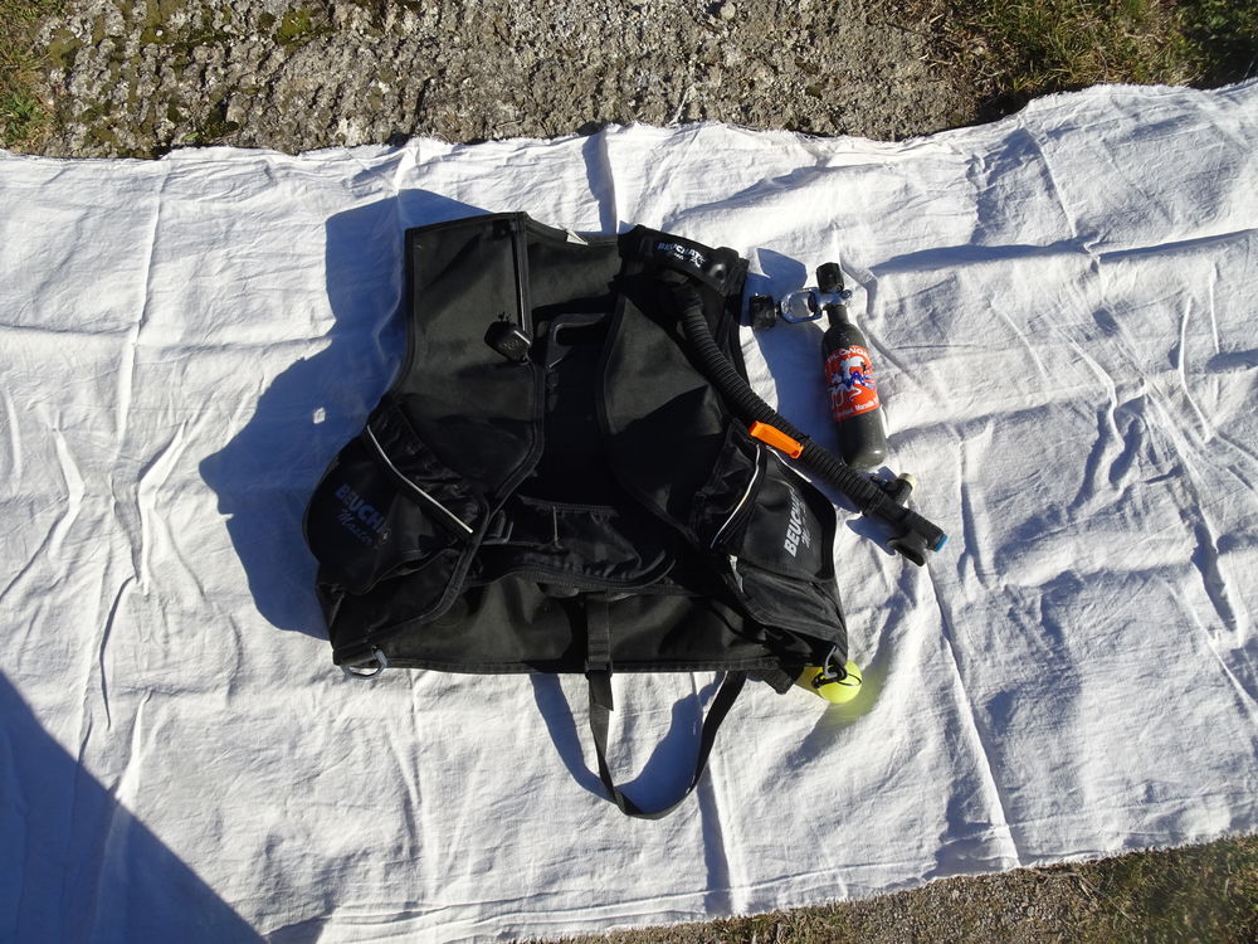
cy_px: 472
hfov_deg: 71.6
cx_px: 629
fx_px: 872
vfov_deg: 56.8
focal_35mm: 24
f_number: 3.5
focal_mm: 4.1
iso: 80
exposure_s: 1/1000
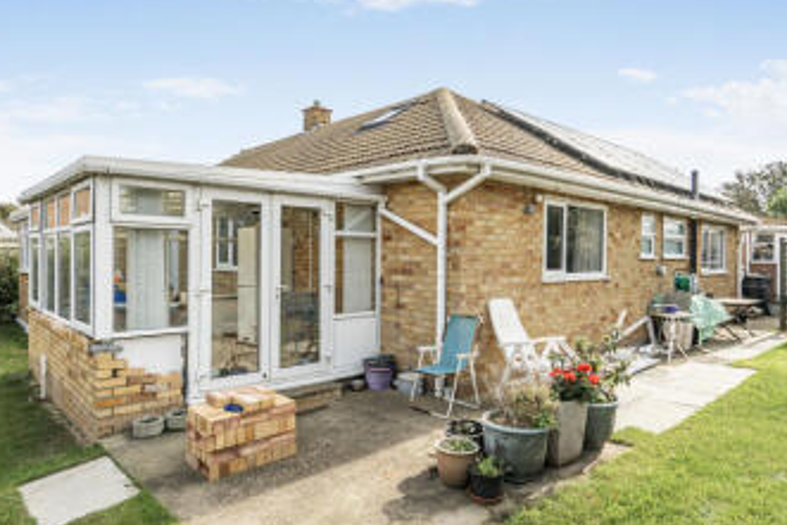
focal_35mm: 23
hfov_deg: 76.1
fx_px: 503
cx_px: 404
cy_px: 265
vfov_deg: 55.2
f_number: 8
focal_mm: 16
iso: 100
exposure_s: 1/250
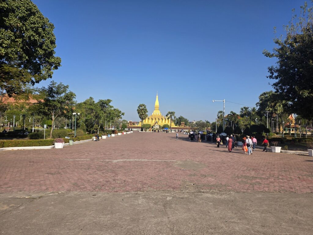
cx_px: 156
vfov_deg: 58.9
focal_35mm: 23
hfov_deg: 73.9
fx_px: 208
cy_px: 118
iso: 80
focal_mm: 6.3
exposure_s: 1/7061
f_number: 1.7
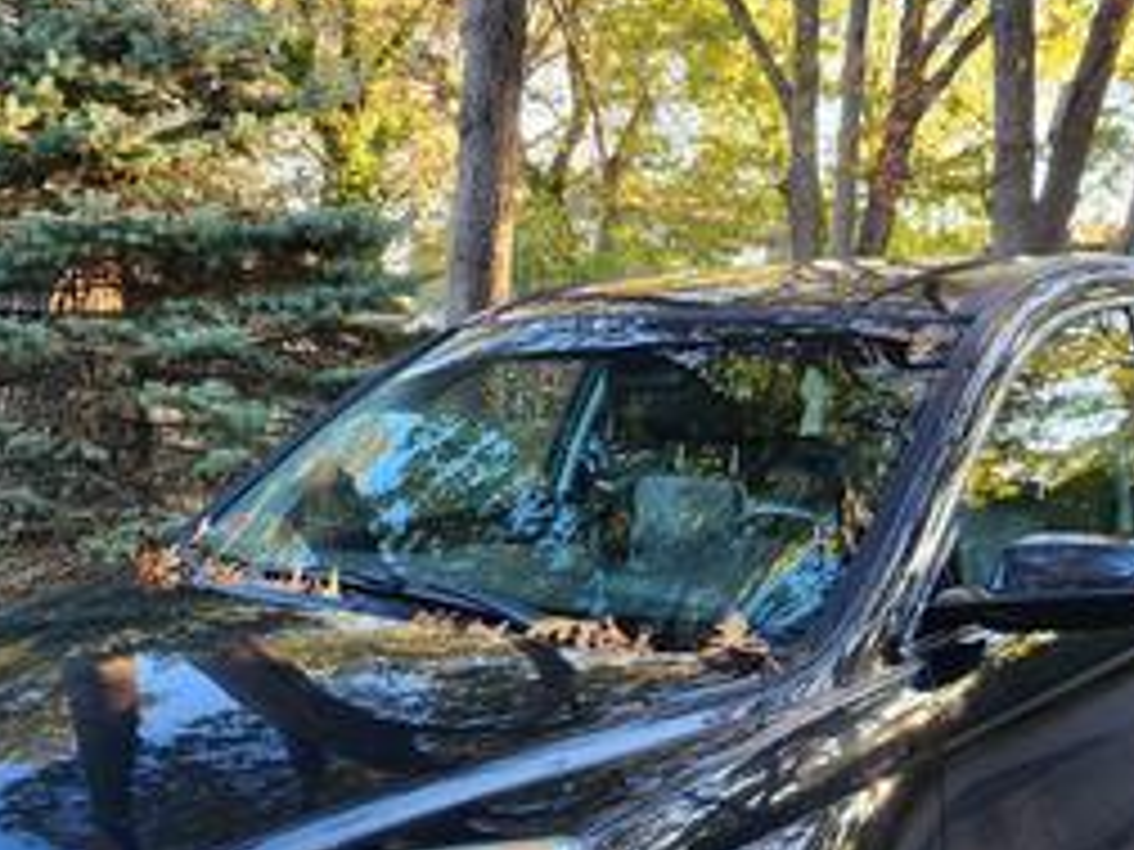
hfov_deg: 41.1
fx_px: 1507
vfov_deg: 30.0
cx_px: 464
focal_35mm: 46
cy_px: 787
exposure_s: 1/180
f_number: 1.8
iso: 160
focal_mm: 5.4
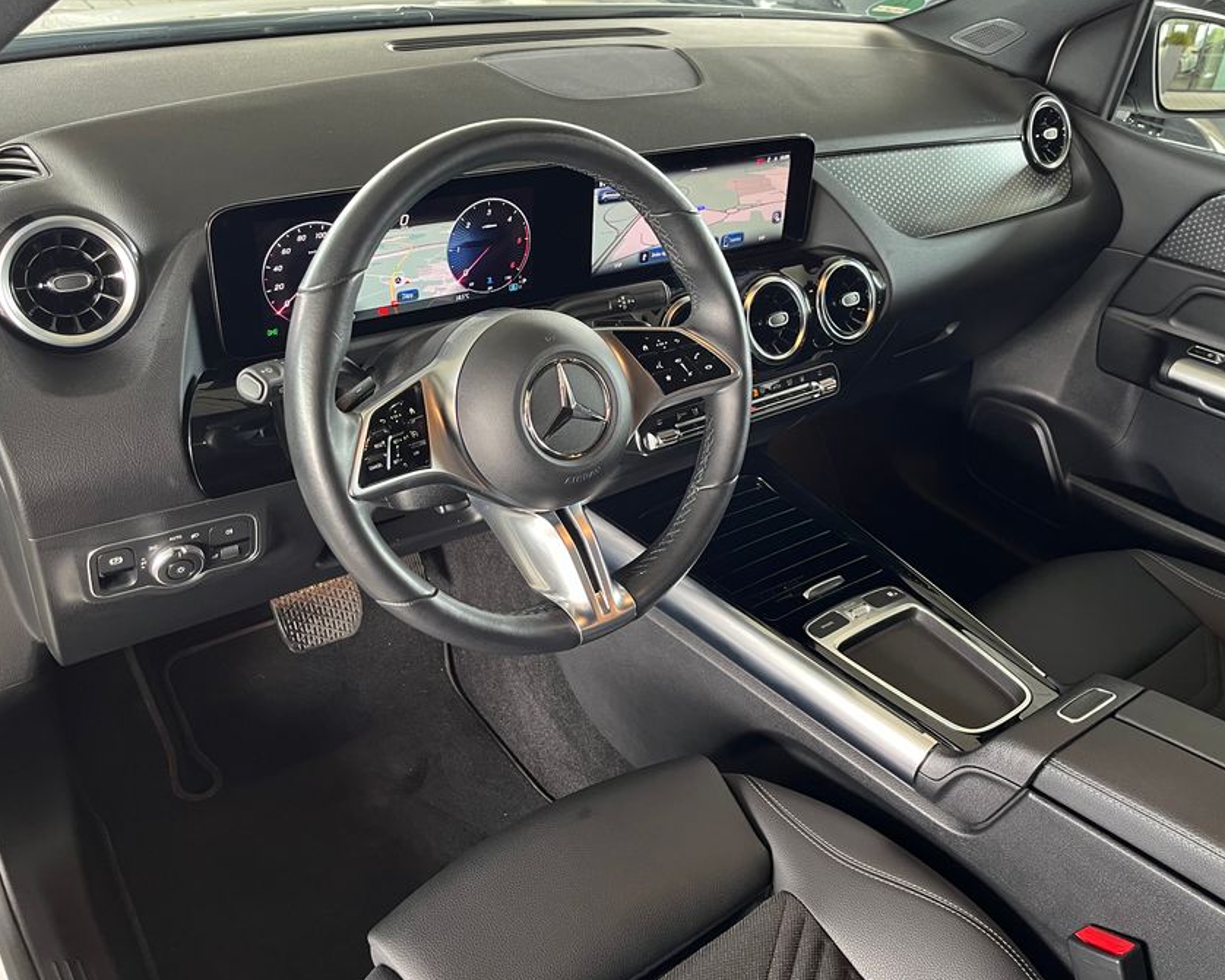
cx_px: 627
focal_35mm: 31
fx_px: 1124
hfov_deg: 57.2
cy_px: 425
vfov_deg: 47.0
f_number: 1.6
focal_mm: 5.1
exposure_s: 1/60
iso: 250
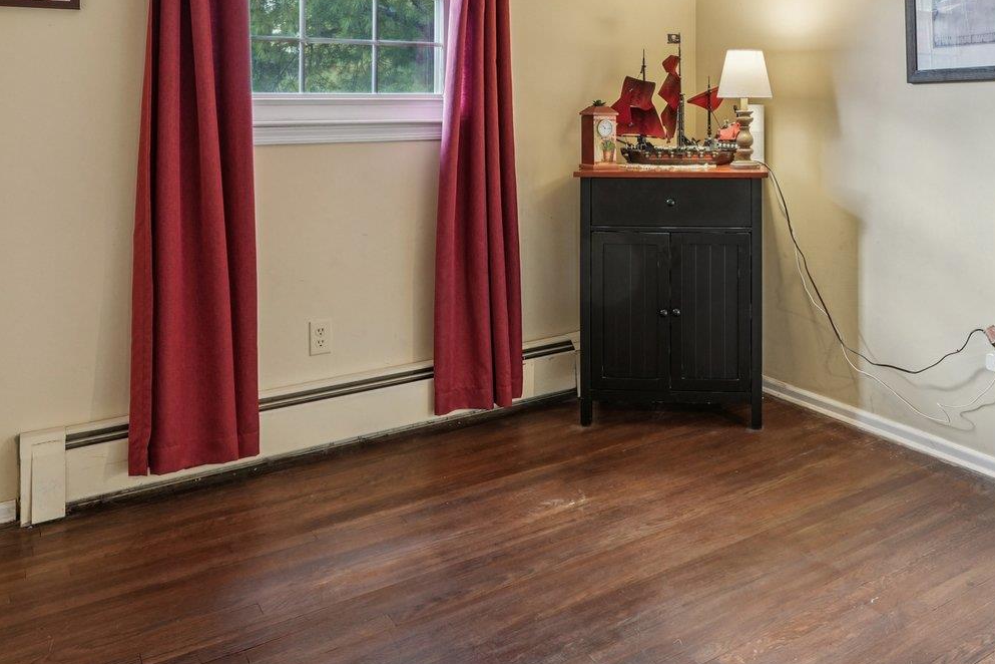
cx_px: 672
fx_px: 912
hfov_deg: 55.9
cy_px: 102
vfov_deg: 38.0
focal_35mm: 33
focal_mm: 16
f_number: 10
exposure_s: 1/5
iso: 400
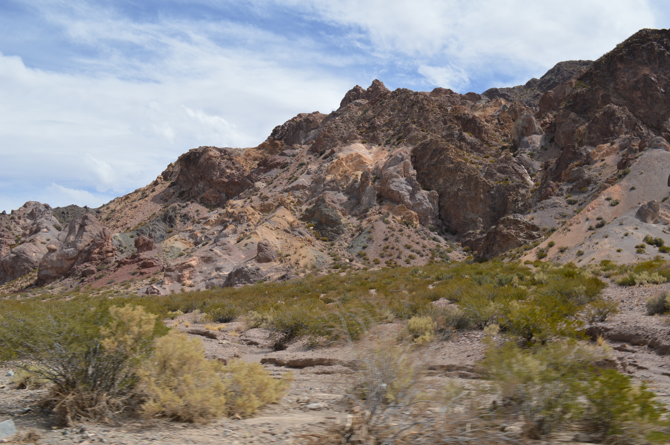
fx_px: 669
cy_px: 222
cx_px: 335
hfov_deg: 53.2
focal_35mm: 36
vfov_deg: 36.8
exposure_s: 1/200
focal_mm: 24
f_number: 10
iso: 100
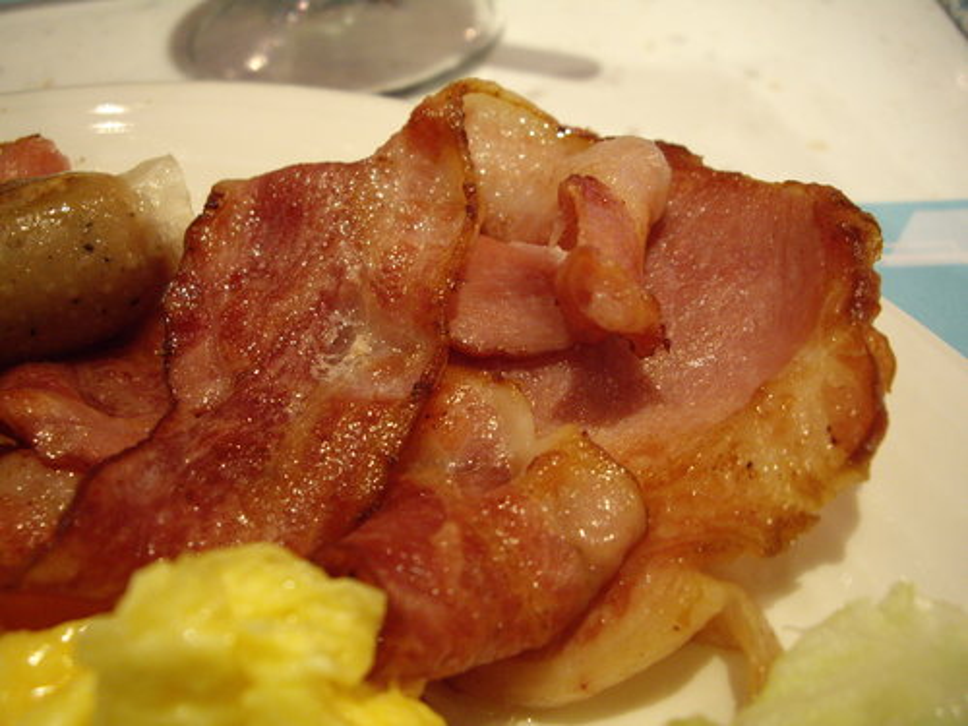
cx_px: 484
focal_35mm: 38
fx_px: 1063
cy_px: 363
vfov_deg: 37.7
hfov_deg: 49.0
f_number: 2.8
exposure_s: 1/50
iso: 400
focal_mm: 7.9
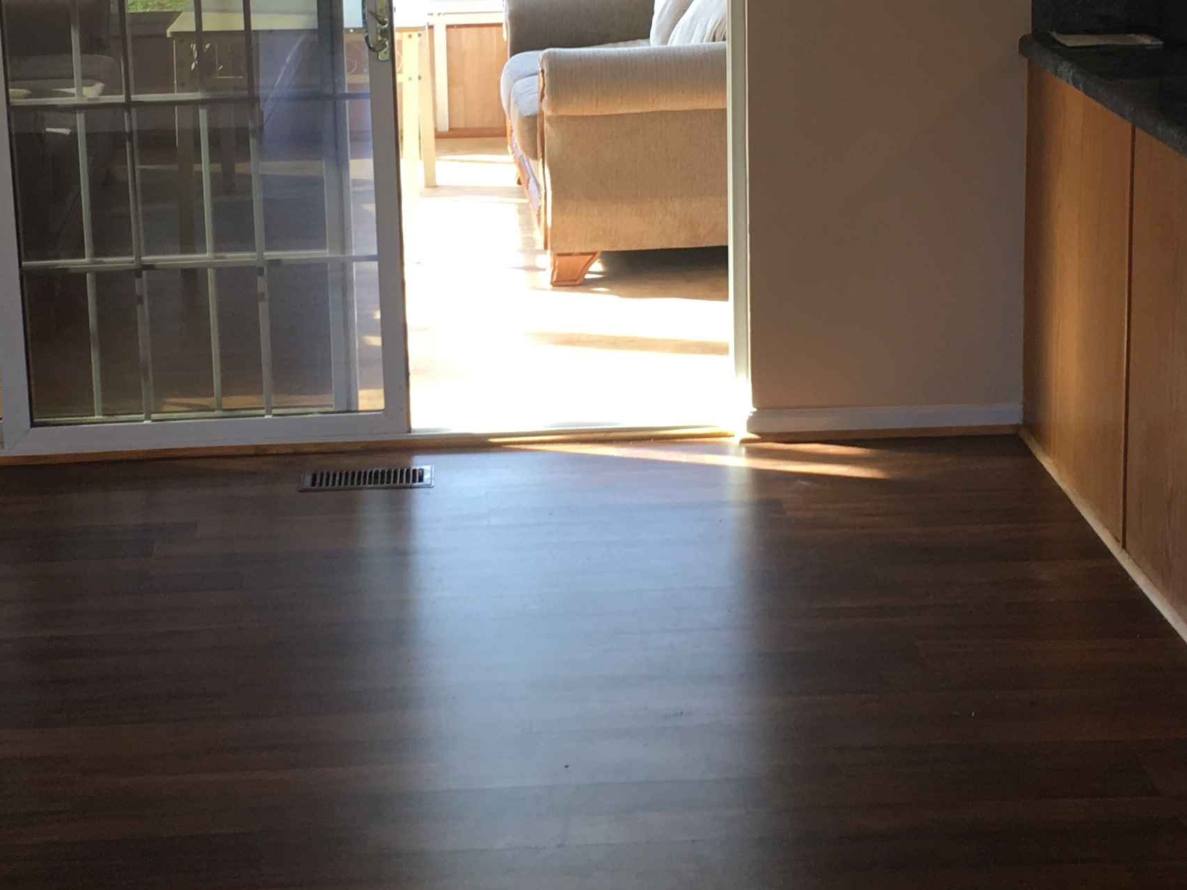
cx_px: 469
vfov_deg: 21.0
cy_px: 140
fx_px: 2366
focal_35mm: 69
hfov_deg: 28.1
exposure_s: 1/40
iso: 32
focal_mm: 4.15
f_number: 2.2
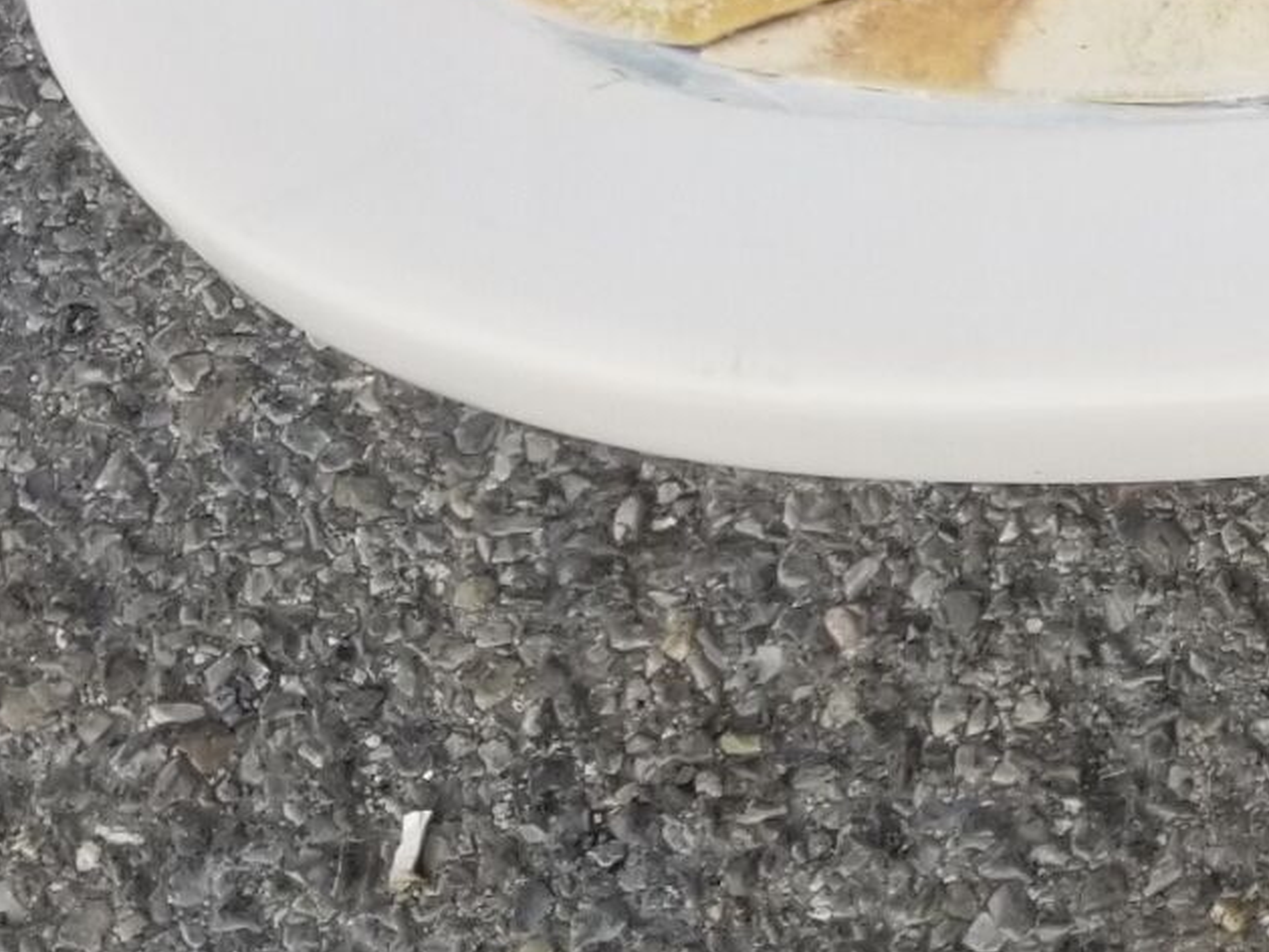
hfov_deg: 13.8
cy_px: -688
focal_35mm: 119
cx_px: 2592
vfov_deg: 11.6
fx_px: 4363
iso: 50
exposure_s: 1/1108
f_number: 1.7
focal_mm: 4.25
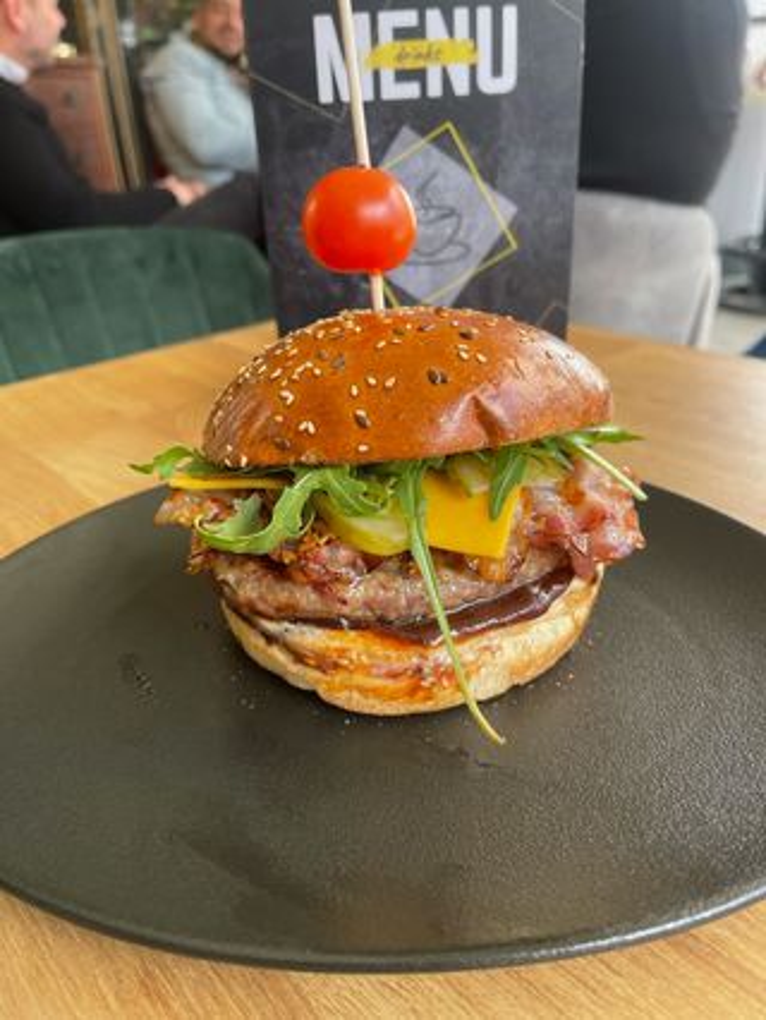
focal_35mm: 26
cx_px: 383
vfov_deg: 67.3
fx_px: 766
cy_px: 510
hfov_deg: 53.1
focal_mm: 5.1
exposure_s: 1/121
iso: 100
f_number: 1.6
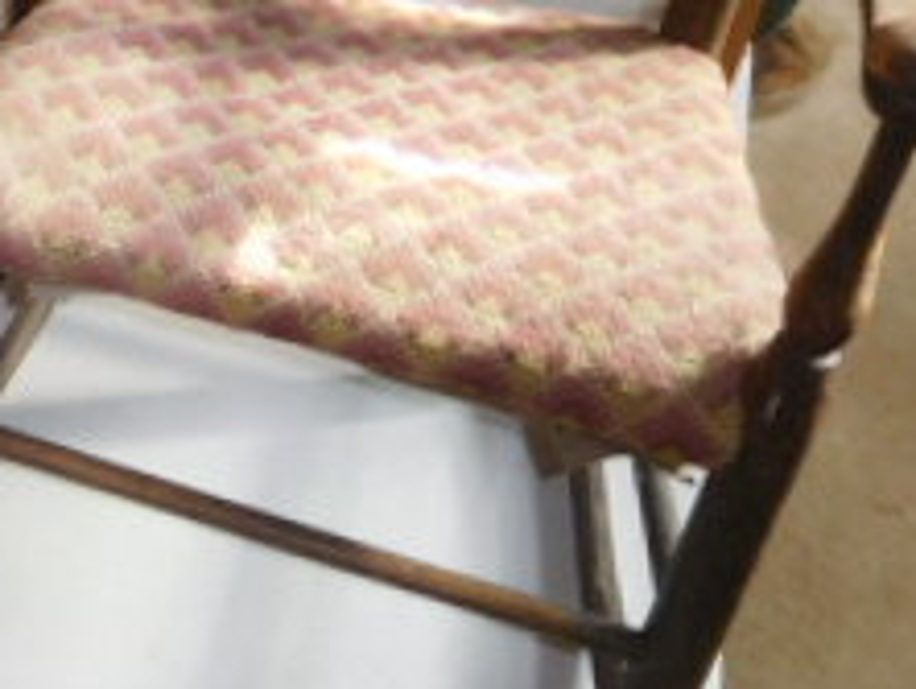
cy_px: -33
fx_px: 1907
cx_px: -231
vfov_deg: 19.7
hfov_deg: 24.1
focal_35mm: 72
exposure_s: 1/30
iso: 200
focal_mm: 4.5
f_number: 3.4
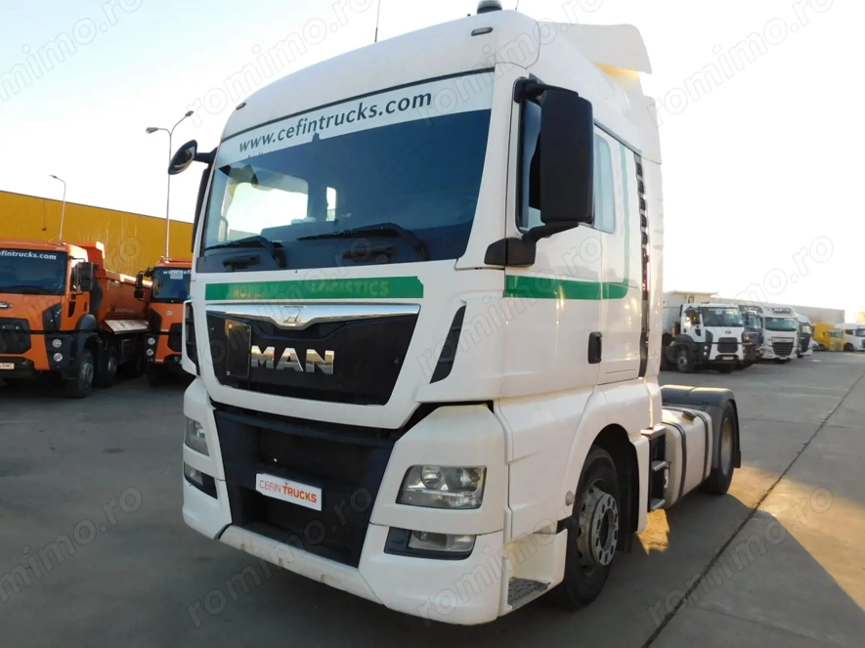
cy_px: 318
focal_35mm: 26
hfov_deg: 67.1
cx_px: 385
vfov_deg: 53.0
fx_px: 649
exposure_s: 1/400
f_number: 3
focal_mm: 4
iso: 125
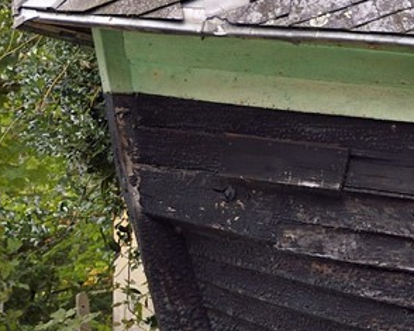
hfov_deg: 7.4
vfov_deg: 6.3
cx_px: 1010
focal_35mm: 245
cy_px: 203
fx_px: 3001
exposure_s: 1/80
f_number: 9
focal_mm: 48
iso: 800
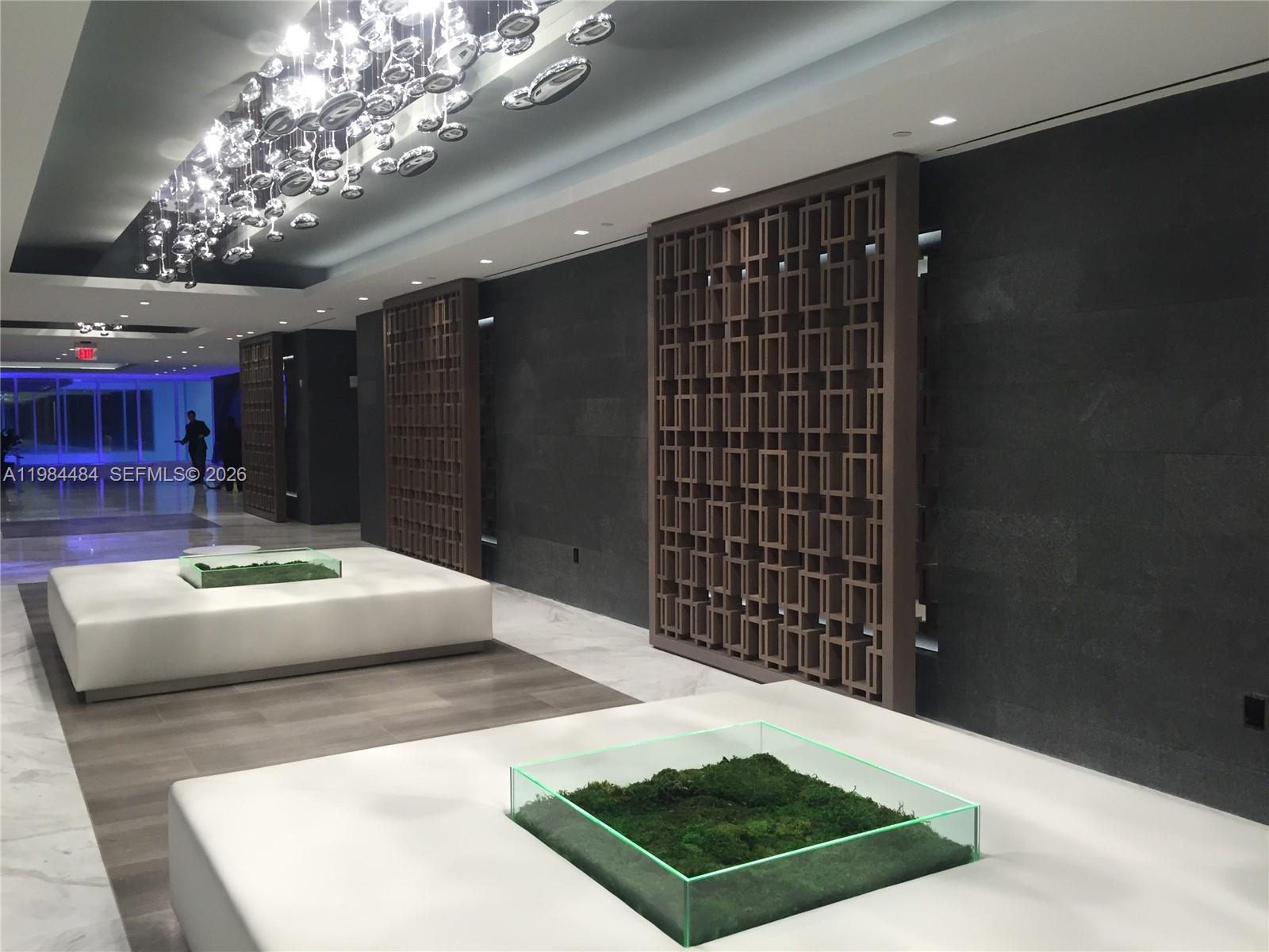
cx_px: 634
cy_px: 476
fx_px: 1063
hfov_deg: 61.7
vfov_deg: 48.2
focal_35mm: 29
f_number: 2.2
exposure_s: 1/30
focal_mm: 4.15
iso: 40
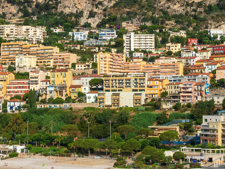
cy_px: 74
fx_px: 578
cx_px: 123
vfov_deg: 16.6
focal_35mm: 89
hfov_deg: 22.0
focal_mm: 12.3
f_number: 7.1
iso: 100
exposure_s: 1/40
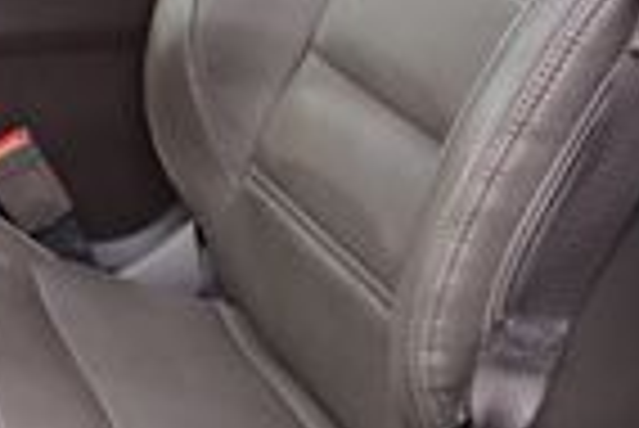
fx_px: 1919
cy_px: -90
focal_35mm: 108
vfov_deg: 12.4
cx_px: -356
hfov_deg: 16.9
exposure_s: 1/60
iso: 100
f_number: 4.5
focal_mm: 16
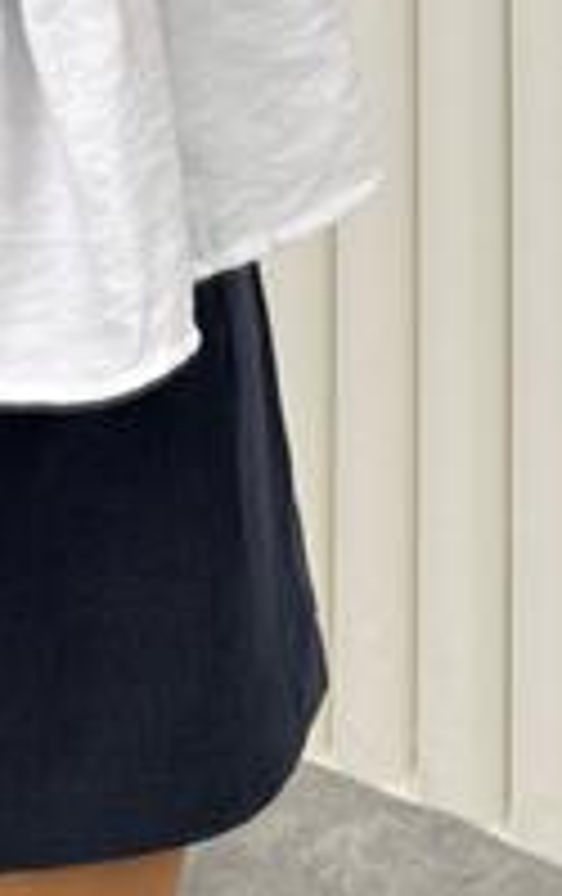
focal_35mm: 120
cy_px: -910
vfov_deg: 14.4
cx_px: -2
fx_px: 2930
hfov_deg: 10.9
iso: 80
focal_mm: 6.76
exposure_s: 1/325
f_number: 1.78
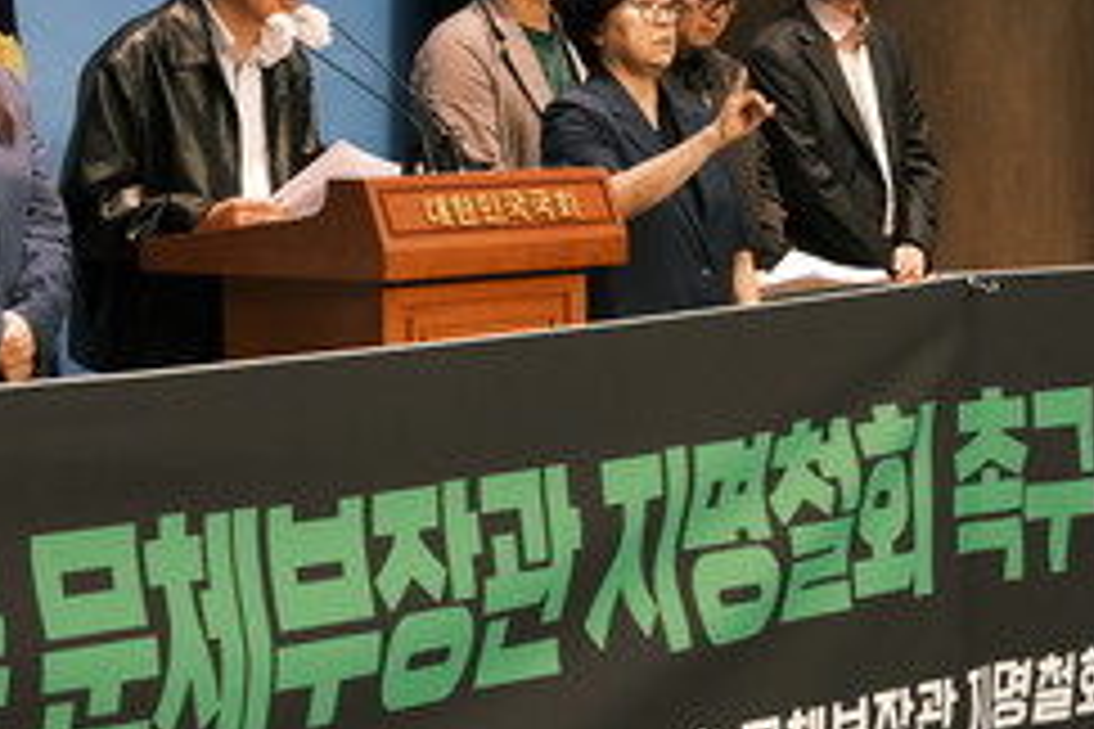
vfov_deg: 10.9
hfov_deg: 16.2
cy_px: 158
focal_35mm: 126
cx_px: 324
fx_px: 3829
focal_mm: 34.2
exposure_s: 1/550
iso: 3200
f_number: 4
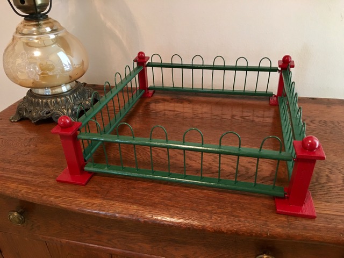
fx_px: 288
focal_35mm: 29
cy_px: 129
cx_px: 172
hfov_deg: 61.7
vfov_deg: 48.2
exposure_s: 1/8
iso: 100
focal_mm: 4.15
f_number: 2.2
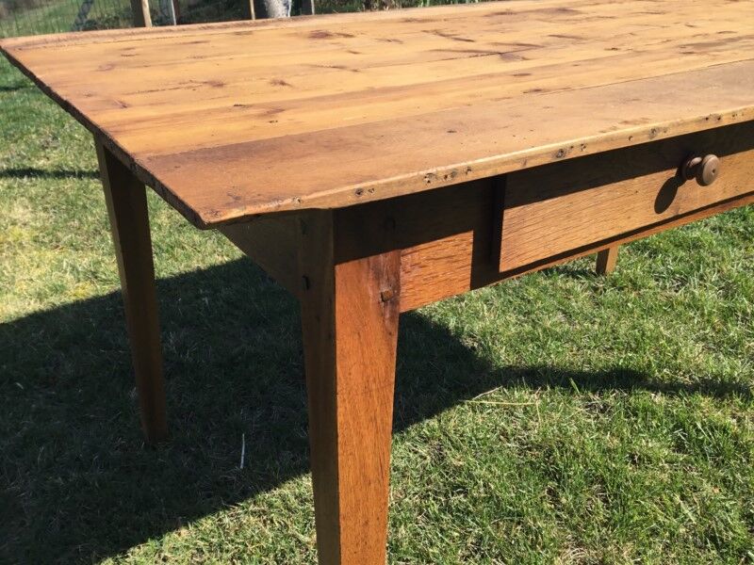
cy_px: 282
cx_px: 377
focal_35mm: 31
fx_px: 675
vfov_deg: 45.4
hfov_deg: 58.4
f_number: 2.4
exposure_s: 1/747
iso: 25
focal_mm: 3.3
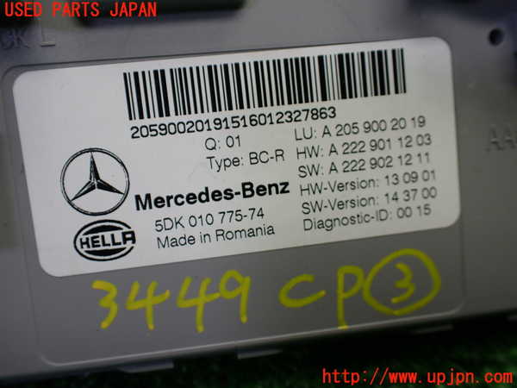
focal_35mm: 30
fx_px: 448
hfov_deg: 60.0
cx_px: 258
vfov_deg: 46.8
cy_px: 194
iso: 200
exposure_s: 1/125
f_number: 2.3
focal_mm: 5.4
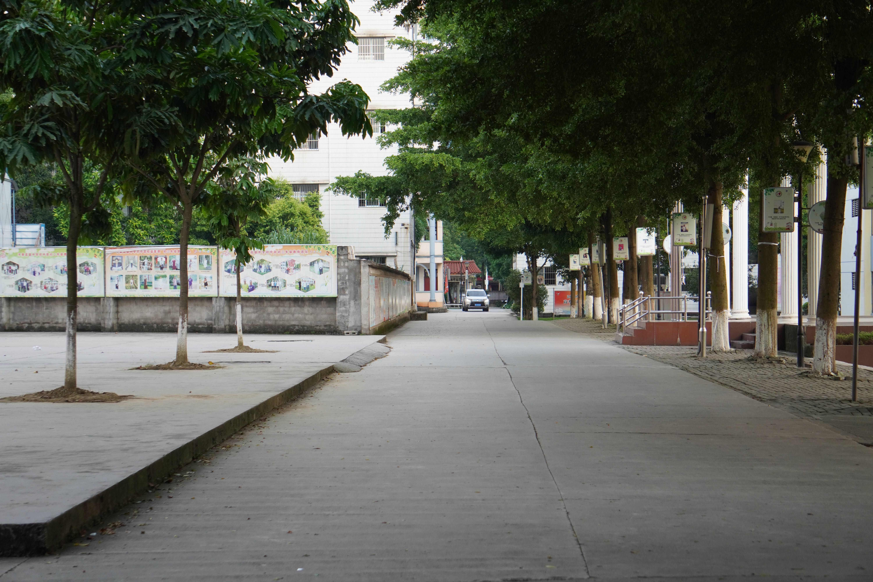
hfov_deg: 24.6
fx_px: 2000
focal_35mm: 82
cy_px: 291
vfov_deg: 16.6
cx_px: 436
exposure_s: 1/160
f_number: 4.5
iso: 320
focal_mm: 55
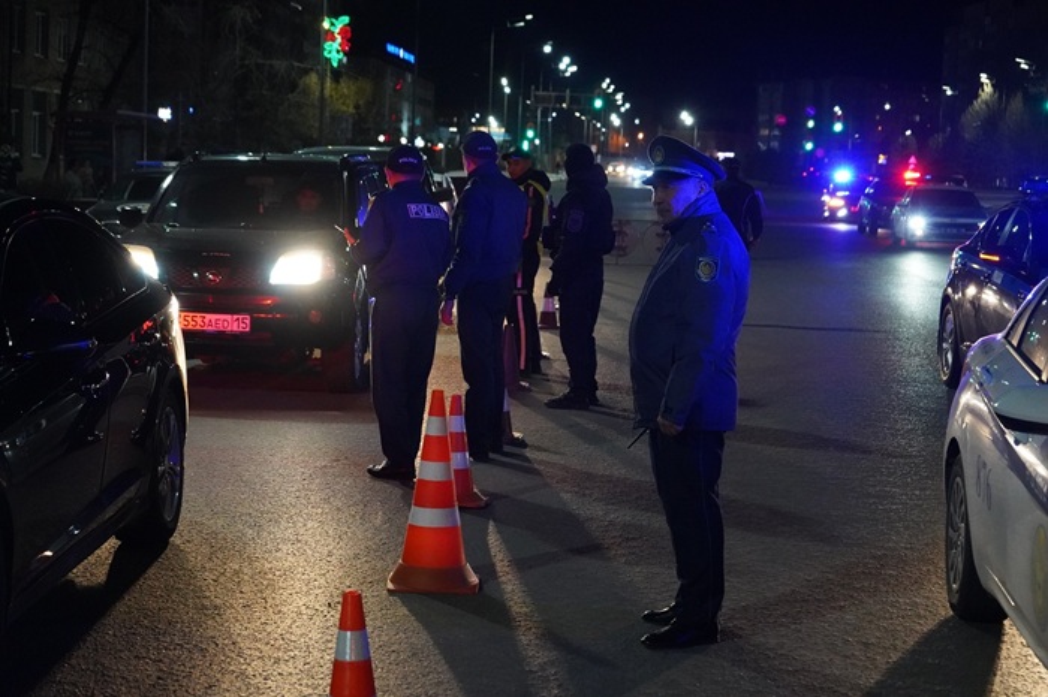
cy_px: 348
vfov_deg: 19.4
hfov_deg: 28.9
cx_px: 524
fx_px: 2037
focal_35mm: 70
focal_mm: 70
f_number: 5.6
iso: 12800
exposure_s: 1/125
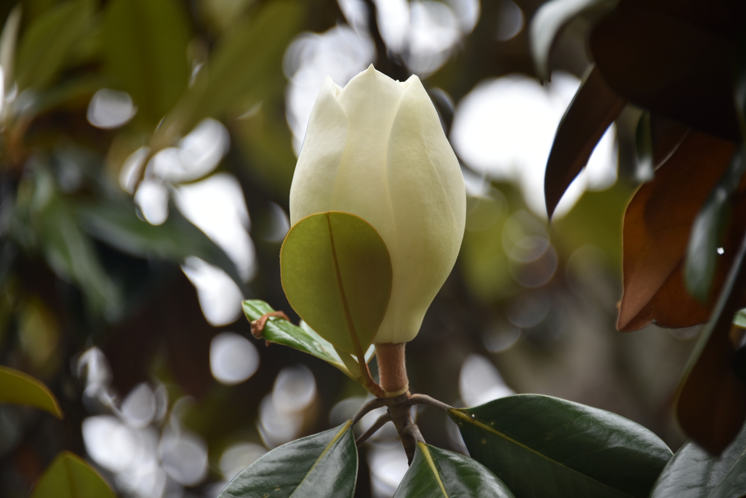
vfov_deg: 4.6
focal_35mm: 300
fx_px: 6218
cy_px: 249
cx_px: 373
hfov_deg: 6.9
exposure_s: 1/640
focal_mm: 300
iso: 560
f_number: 5.6
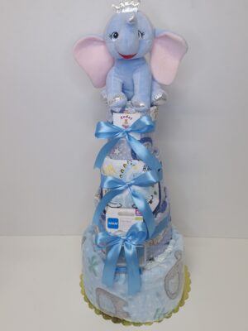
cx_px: 124
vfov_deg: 73.9
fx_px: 220
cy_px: 166
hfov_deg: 58.9
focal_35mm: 23
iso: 64
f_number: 1.8
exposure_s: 1/50
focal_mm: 5.54
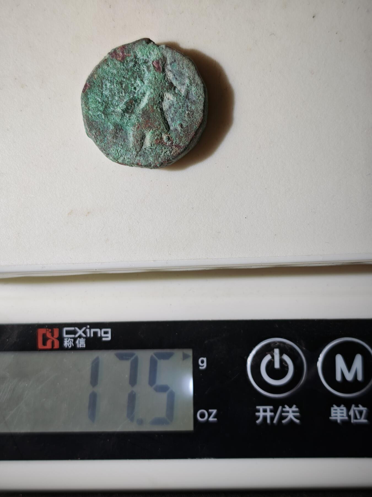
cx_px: 186
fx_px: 716
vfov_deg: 38.2
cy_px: 248
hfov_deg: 29.1
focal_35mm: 50
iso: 50
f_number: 1.63
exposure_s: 1/347
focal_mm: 5.85
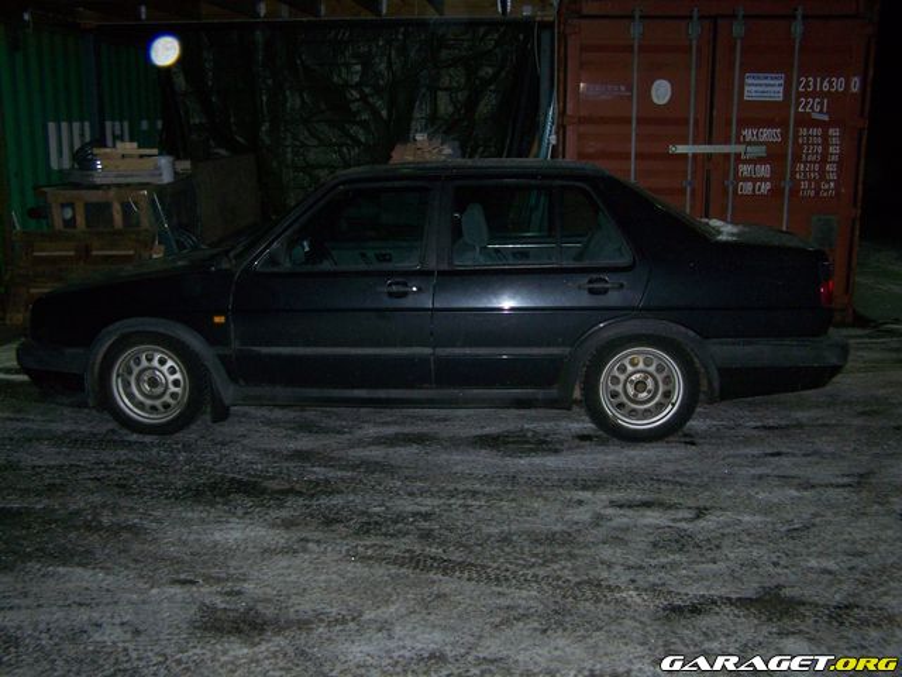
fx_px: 990
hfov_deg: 49.0
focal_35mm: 38
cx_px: 451
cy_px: 338
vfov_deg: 37.7
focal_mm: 6.3
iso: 160
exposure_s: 1/60
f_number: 2.8
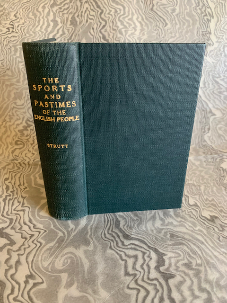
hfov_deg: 53.1
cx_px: 114
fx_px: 227
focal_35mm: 26
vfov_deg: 67.3
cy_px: 152
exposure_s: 1/60
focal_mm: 4.25
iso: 320
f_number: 1.8
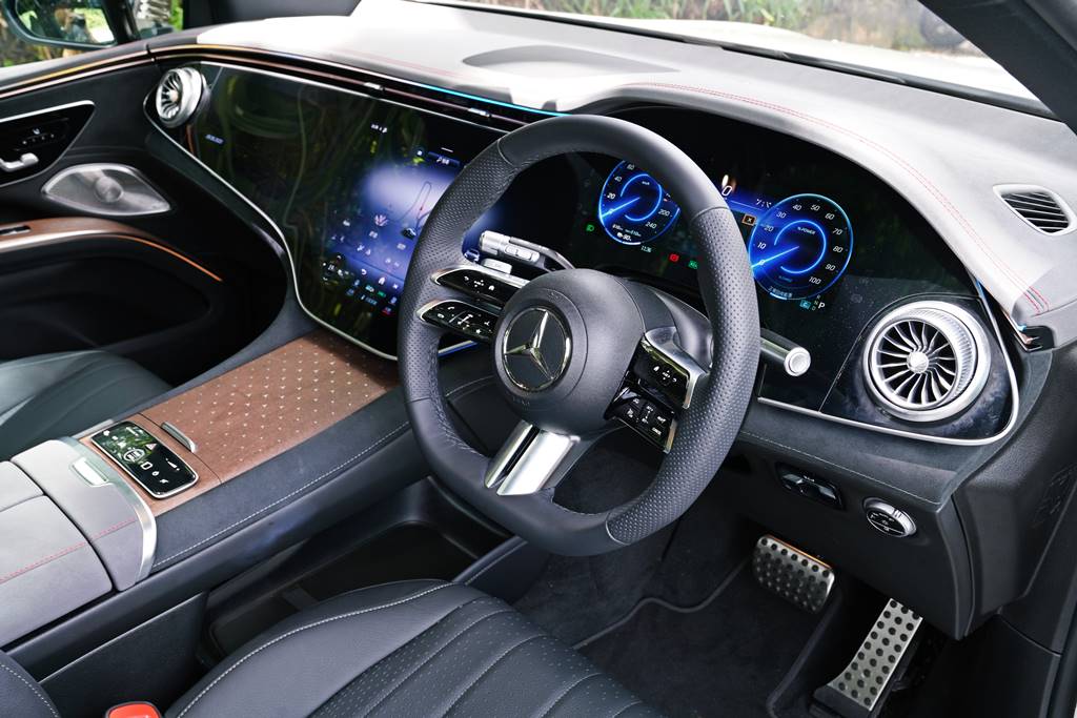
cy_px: 359
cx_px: 538
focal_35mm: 33
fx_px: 987
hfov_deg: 57.2
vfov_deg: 40.0
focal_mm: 33
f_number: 8
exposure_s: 1/25
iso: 400
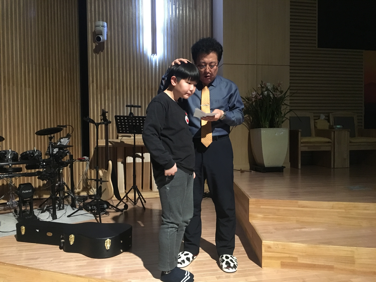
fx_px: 315
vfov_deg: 48.2
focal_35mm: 29
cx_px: 188
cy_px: 141
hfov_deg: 61.7
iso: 320
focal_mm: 4.15
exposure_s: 1/15
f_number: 2.2
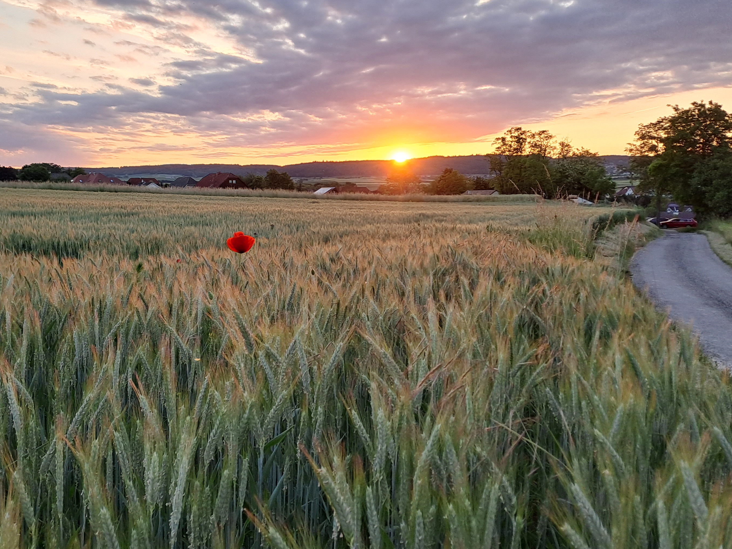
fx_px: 782
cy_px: 263
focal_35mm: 37
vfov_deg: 38.7
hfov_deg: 49.8
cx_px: 285
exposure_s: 1/259
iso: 32
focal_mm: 4.65
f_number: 1.8
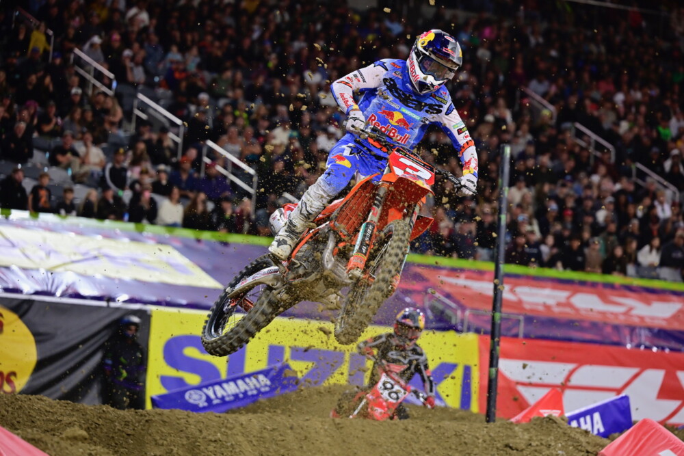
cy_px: 228
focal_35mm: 130
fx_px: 2470
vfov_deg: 10.6
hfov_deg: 15.8
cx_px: 342
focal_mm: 130
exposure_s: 1/1000
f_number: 3.5
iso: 1400
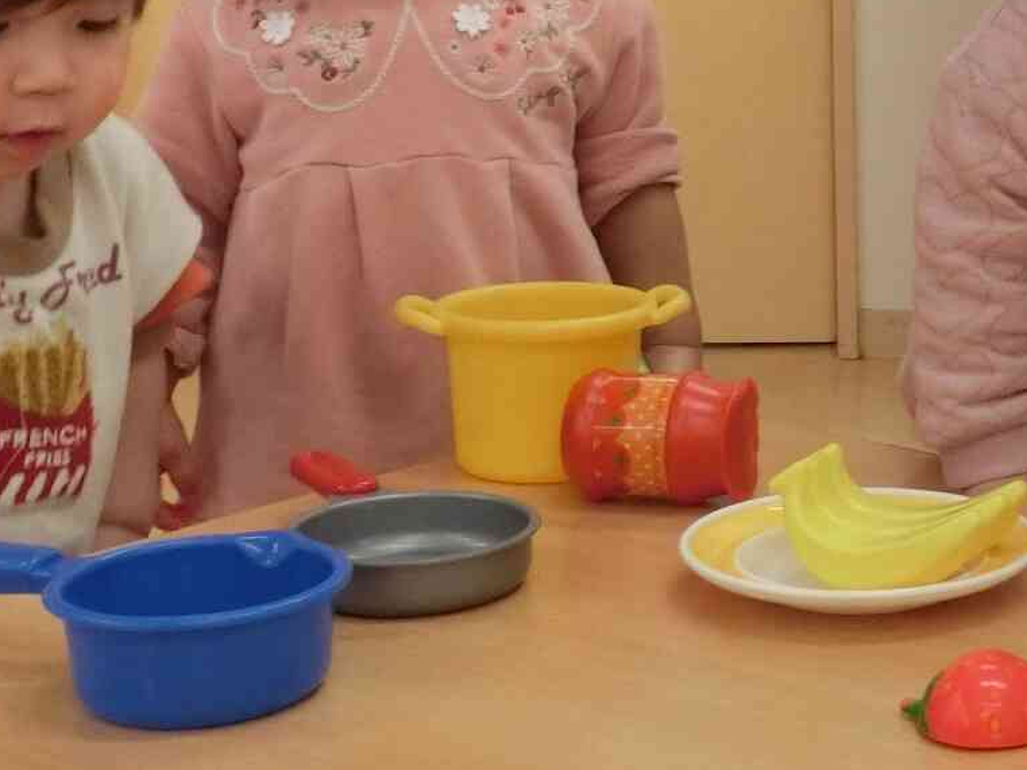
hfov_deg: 23.7
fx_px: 2314
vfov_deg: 18.7
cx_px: 1088
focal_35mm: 78
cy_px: 160
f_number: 3.7
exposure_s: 1/100
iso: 400
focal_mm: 5.2
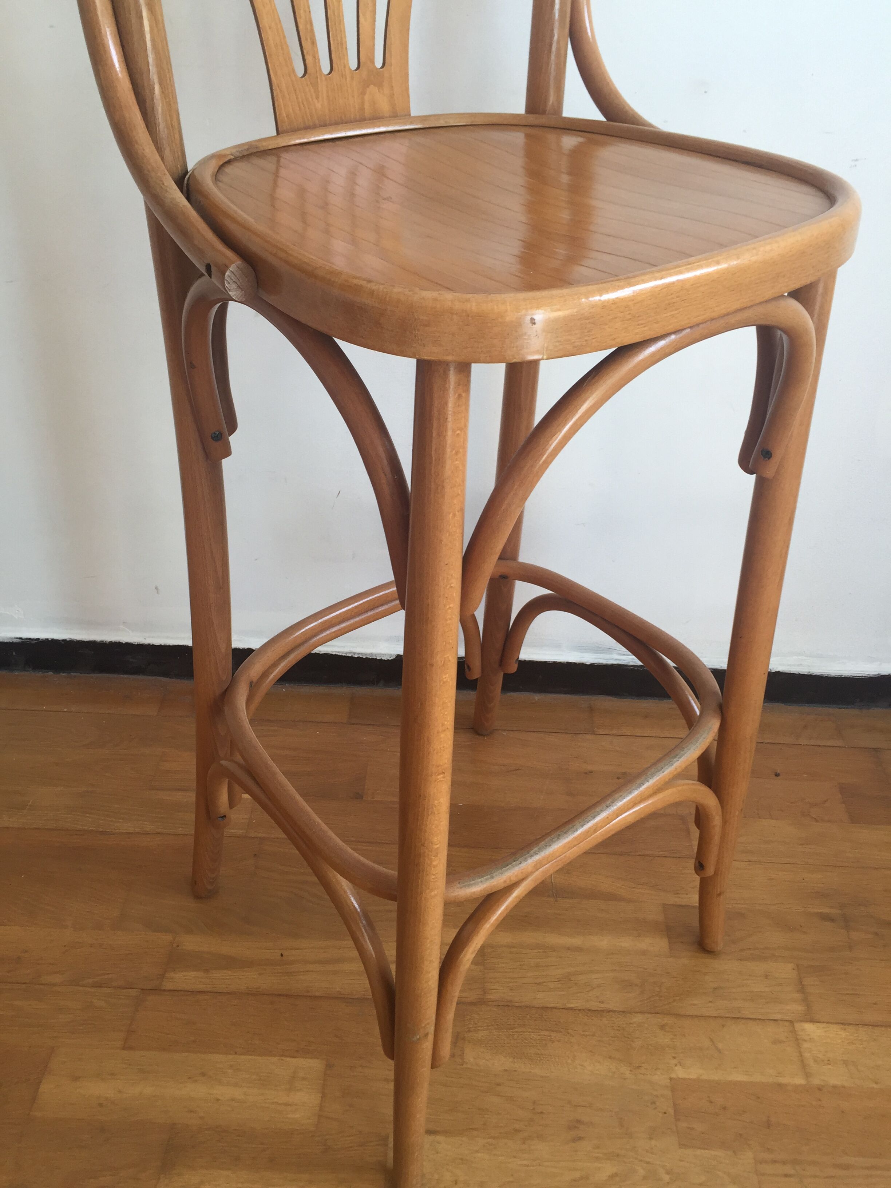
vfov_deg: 61.7
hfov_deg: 48.2
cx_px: 446
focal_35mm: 29
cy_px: 594
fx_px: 995
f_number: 2.2
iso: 40
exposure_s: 1/50
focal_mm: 4.15
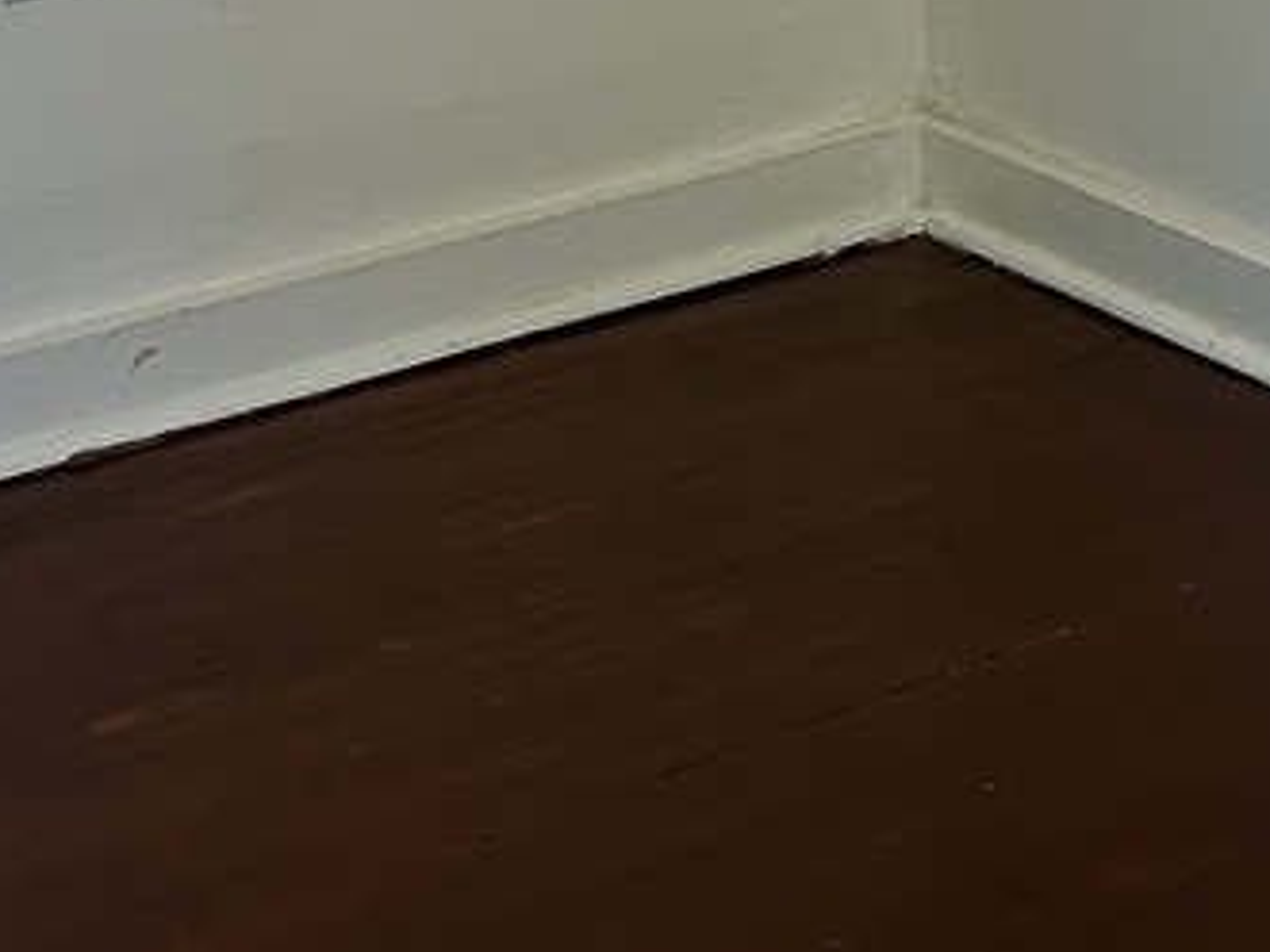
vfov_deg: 12.0
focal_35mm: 113
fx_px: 4144
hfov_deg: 17.0
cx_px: 1331
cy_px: -783
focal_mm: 5.7
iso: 125
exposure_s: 1/120
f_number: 1.5
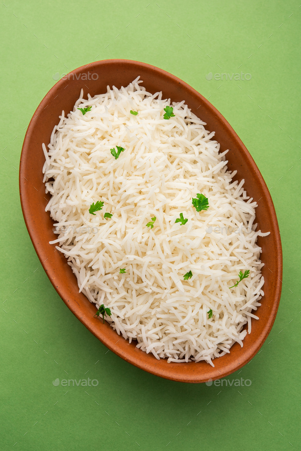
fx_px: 752
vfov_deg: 33.4
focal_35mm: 60
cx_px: 150
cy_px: 226
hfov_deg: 22.6
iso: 100
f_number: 10
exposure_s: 1/125
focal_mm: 60
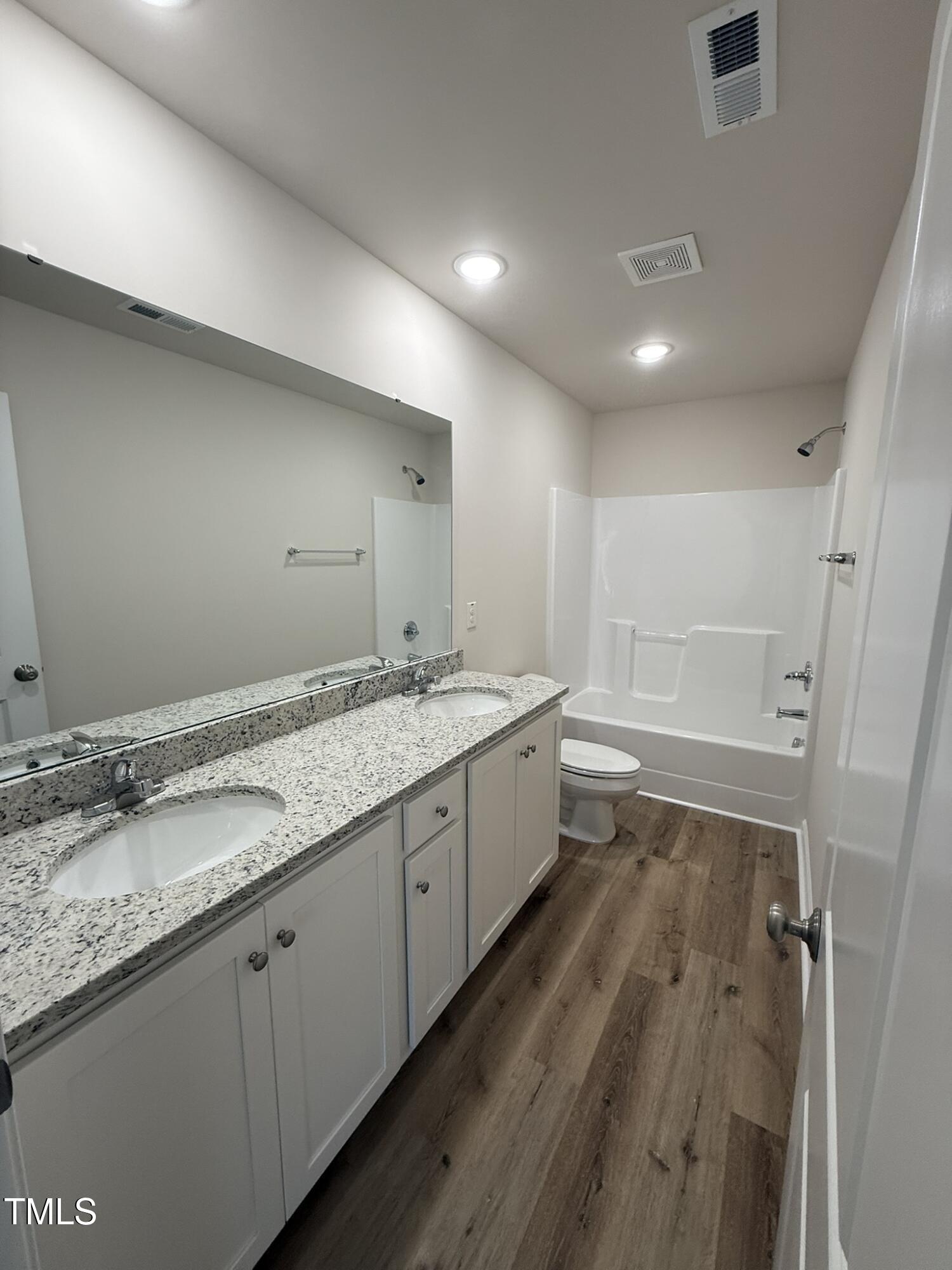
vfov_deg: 102.1
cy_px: 635
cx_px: 476
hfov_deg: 85.7
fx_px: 513
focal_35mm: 14
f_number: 2.2
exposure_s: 1/120
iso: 100
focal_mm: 2.22
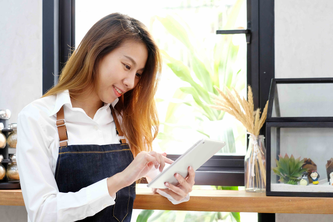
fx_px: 777
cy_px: 111
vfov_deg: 16.3
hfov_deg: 24.2
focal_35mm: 84
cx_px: 166
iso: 800
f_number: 2.8
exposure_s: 1/45
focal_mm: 56
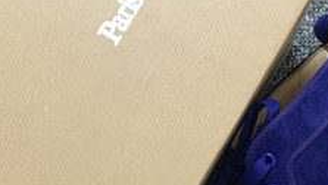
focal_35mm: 99
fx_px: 862
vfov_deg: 12.1
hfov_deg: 21.3
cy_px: 206
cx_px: 253
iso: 200
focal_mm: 4.15
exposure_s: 1/17
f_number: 2.2
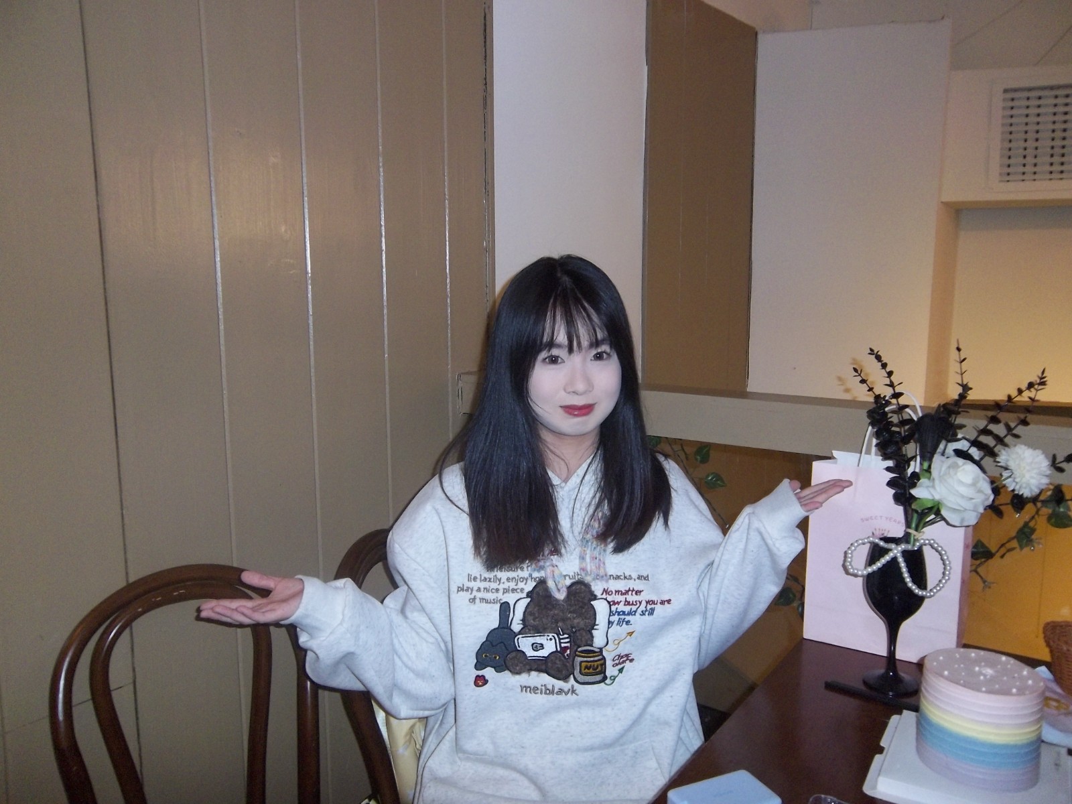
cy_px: 402
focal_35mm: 28
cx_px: 536
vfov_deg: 49.7
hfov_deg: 63.4
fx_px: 867
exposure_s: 1/50
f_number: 3.5
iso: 200
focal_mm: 5.05
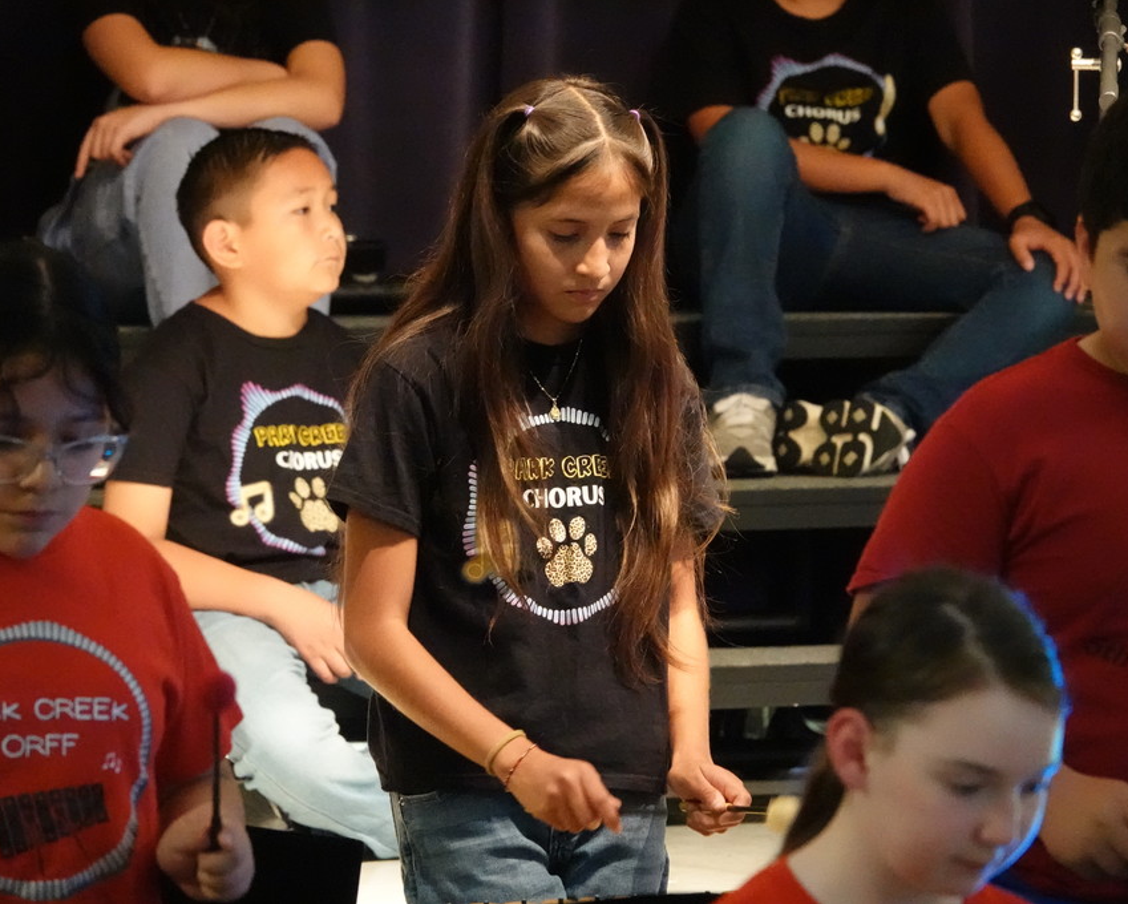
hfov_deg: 5.9
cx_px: 585
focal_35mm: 327
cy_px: 451
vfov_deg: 4.7
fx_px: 10922
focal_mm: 105.83
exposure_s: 1/60
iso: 6400
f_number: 4
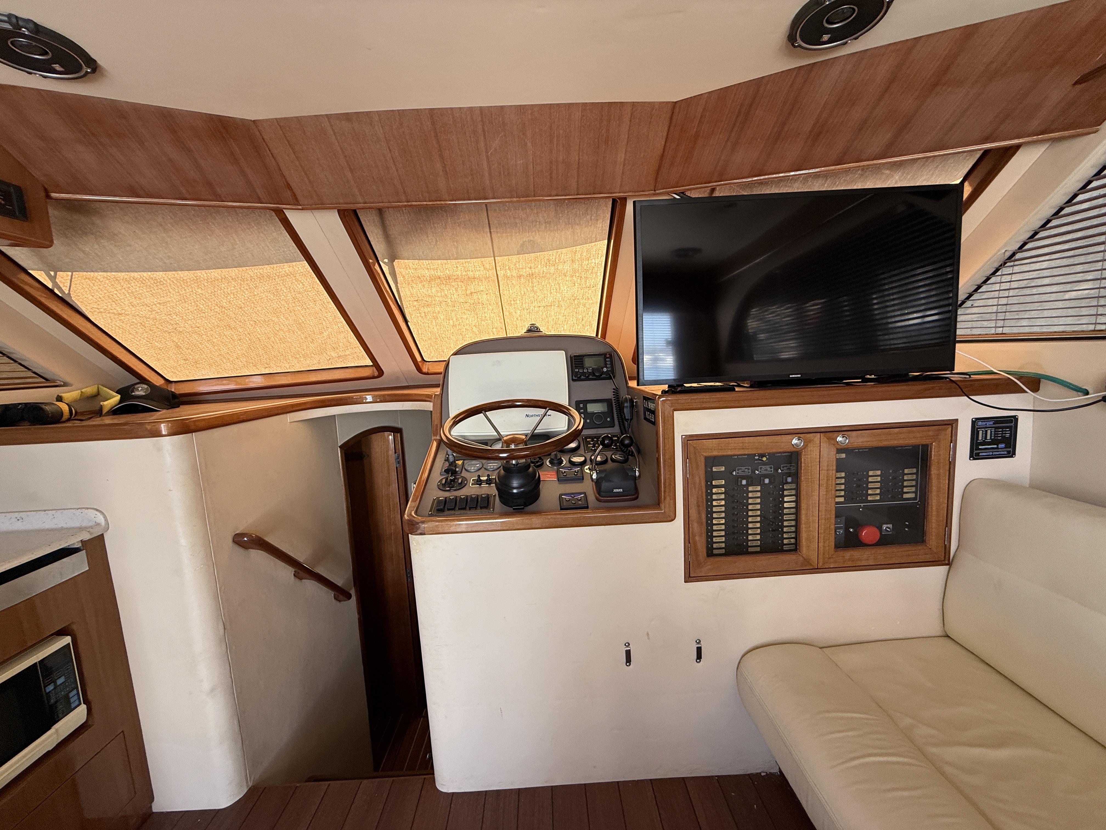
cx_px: 553
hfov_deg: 102.1
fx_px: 447
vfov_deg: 85.7
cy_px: 415
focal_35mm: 14
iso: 100
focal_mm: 2.22
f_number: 2.2
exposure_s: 1/99
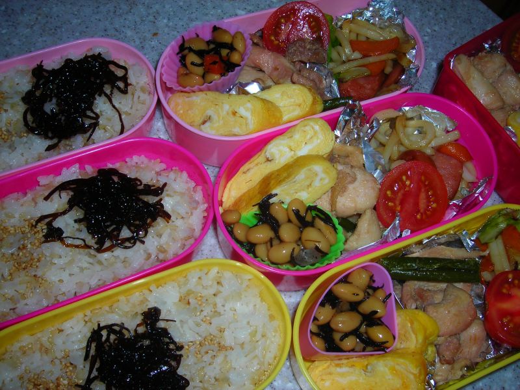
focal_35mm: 41
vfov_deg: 35.1
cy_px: 195
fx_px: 616
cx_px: 260
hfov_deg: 45.8
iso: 50
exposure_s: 1/60.1
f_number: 3.3
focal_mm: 6.8
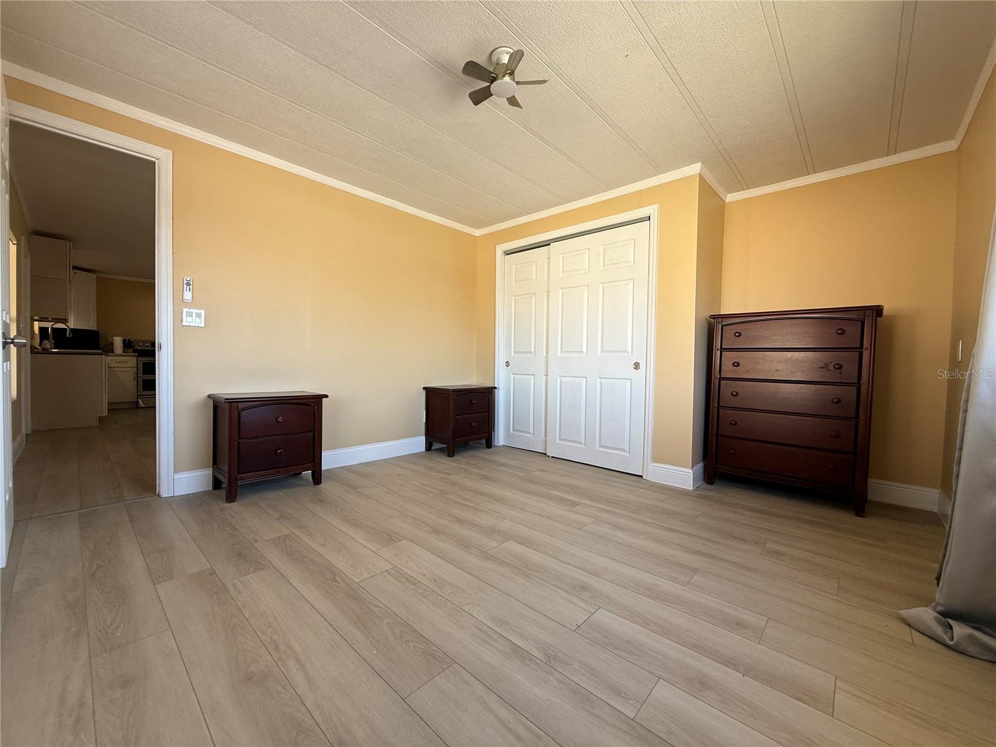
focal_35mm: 14
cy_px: 374
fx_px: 403
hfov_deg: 102.1
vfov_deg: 85.7
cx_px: 498
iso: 64
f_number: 2.2
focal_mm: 2.22
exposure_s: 1/99
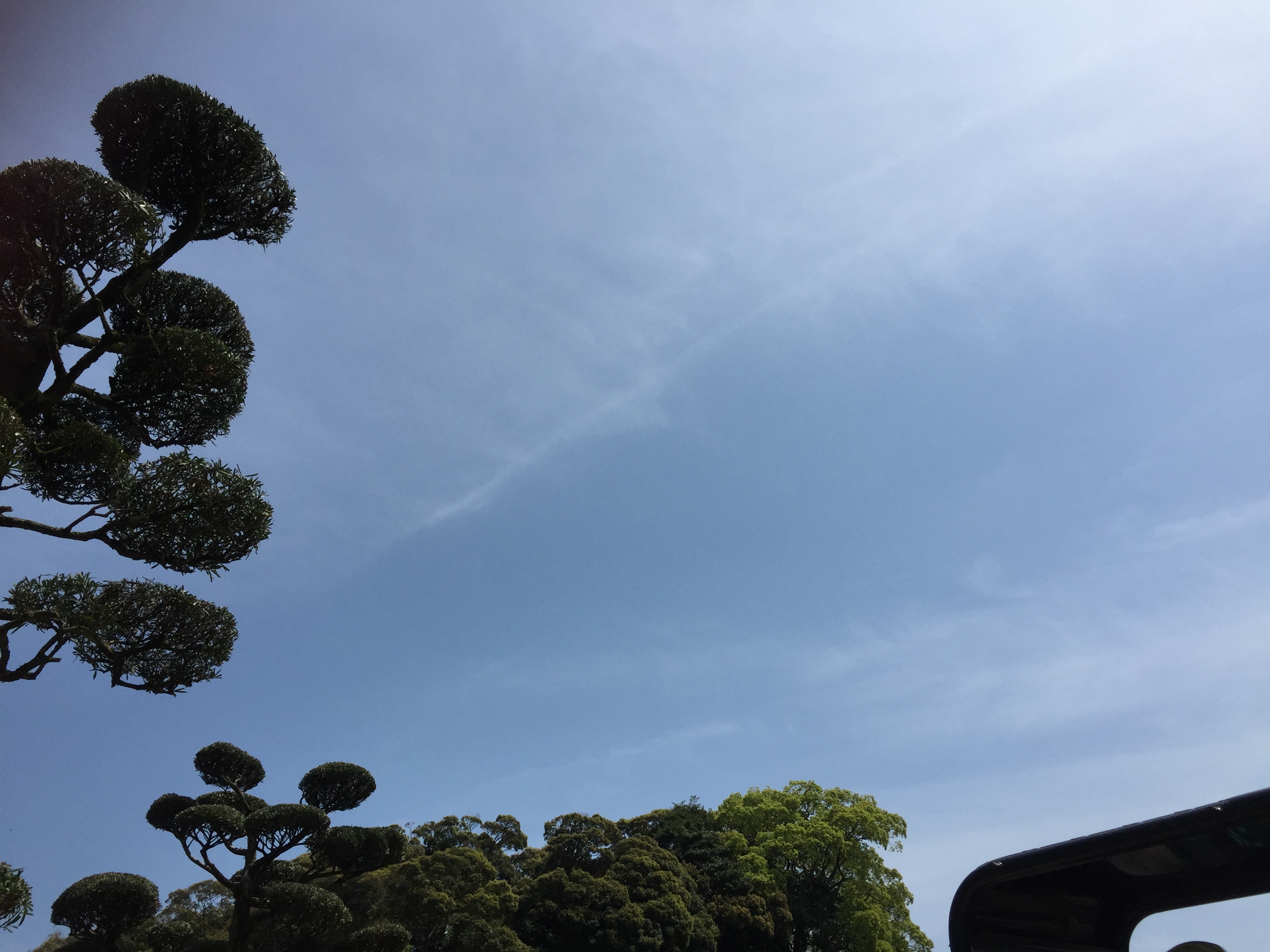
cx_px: 635
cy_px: 476
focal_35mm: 29
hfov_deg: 61.7
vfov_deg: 48.2
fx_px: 1064
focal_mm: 4.15
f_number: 2.2
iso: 32
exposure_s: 1/4405
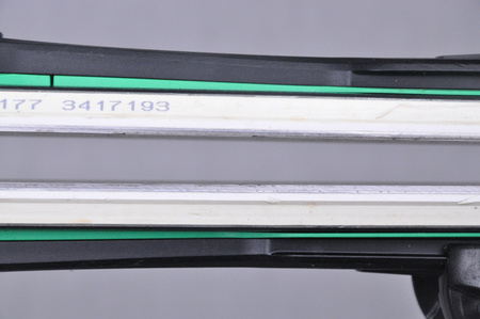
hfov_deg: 13.1
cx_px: 240
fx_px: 2098
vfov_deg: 8.7
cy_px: 160
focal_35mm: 158
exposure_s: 1/125
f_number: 9.5
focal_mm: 105
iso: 3200
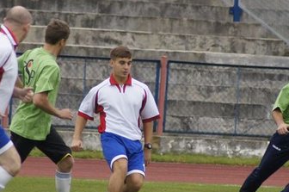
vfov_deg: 1.9
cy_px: 102
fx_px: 5820
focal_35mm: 726
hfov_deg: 2.8
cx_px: 197
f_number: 6.3
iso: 1600
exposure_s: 1/1250
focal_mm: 250
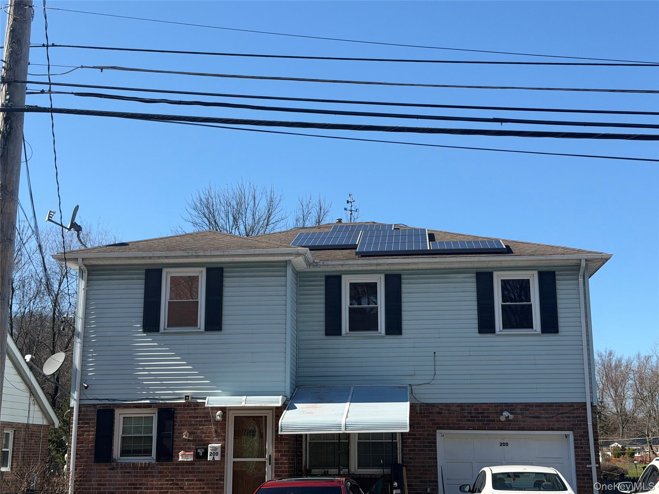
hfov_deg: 39.7
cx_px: 330
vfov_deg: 30.3
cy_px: 247
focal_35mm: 48
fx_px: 914
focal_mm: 6.76
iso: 64
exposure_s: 1/3534
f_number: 1.78
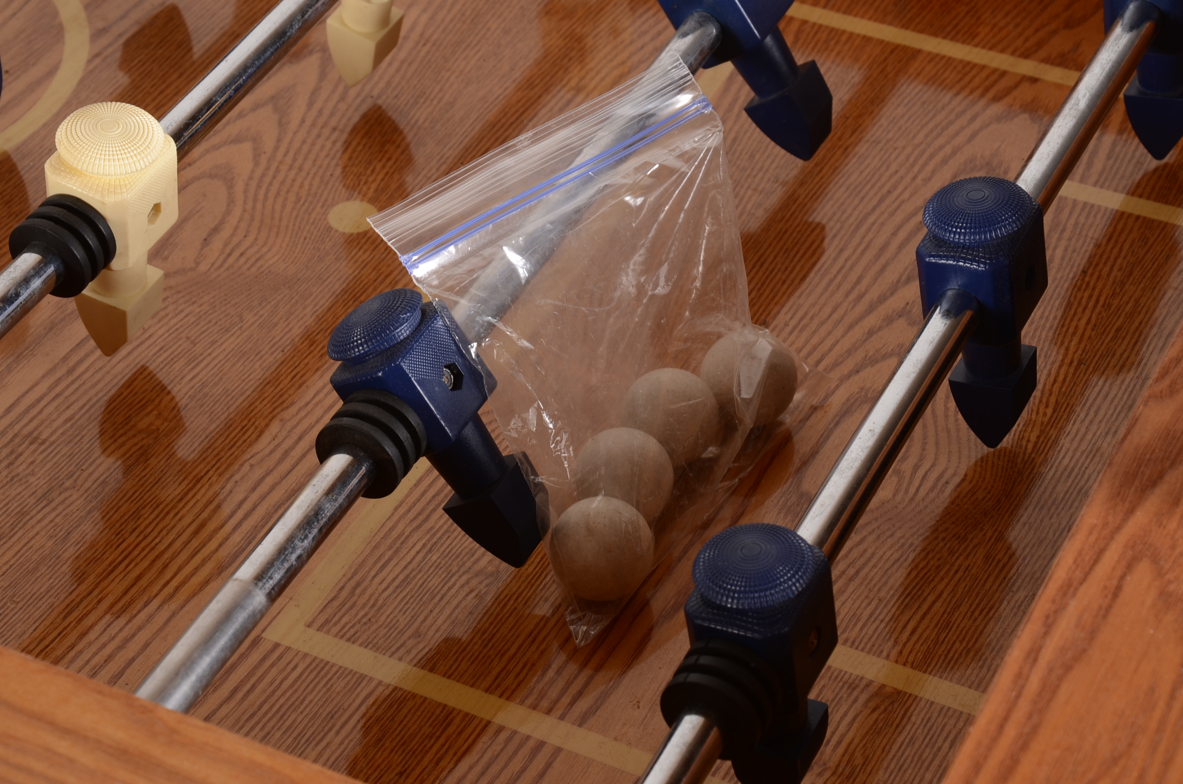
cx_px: 592
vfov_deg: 15.6
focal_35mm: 87
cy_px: 392
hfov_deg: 23.4
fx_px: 2853
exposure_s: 1/80
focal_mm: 58
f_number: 10
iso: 125
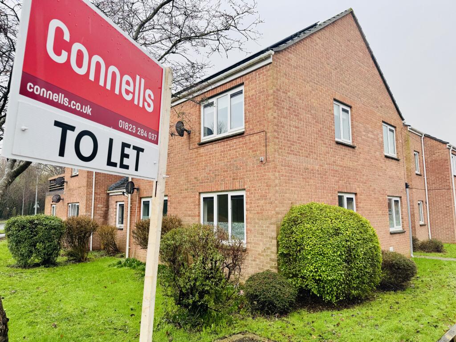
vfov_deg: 56.8
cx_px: 228
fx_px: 316
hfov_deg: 71.6
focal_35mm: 24
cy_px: 171
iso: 64
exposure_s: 1/155
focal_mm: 6.76
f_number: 1.78
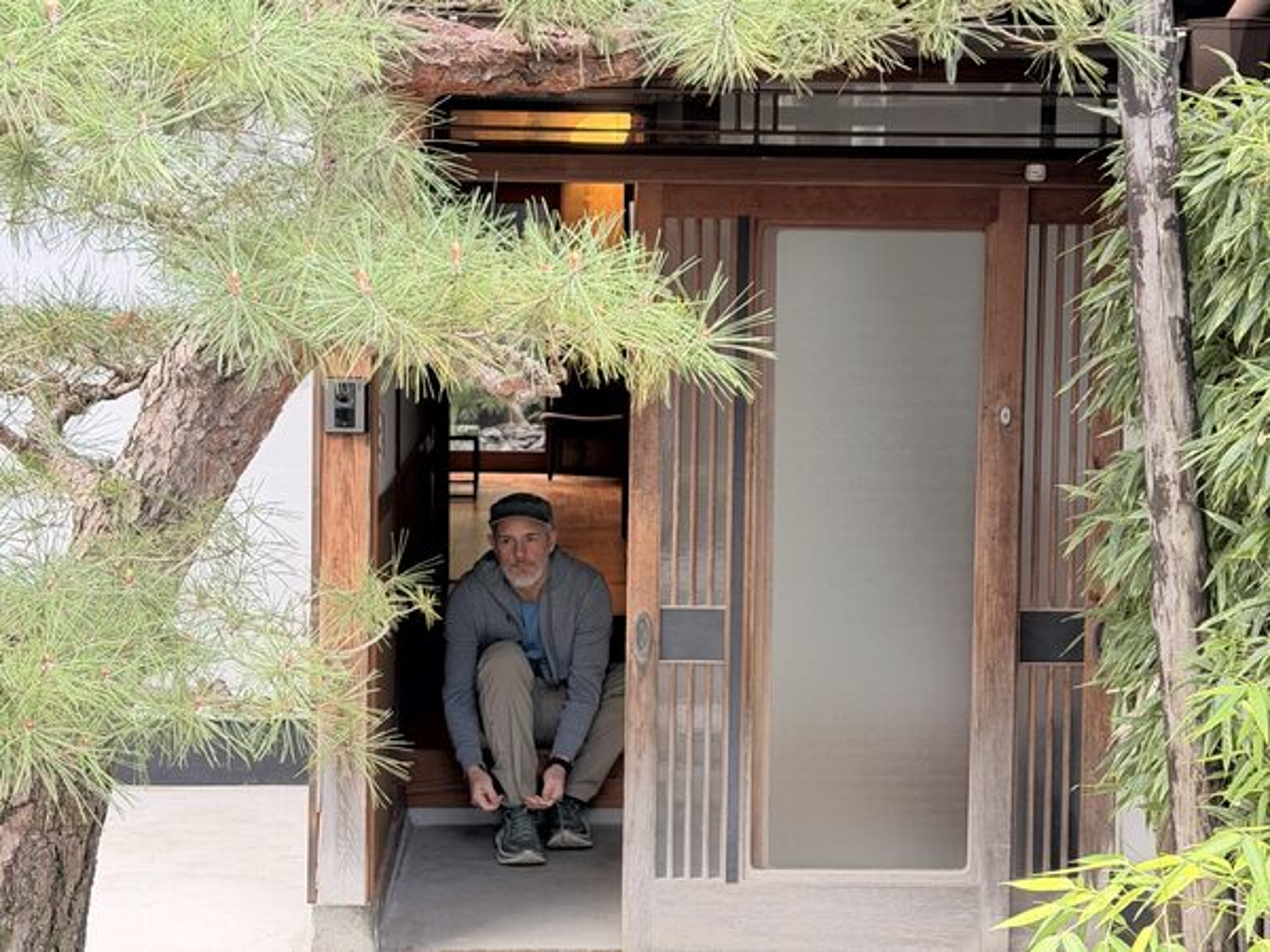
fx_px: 1761
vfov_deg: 30.3
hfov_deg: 39.7
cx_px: 635
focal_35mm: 48
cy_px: 476
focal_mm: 6.76
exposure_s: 1/62
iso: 100
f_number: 1.78
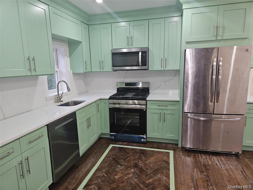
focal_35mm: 23
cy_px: 95
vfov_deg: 58.9
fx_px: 168
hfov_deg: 73.9
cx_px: 126
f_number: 1.8
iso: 80
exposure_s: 1/30
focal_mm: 5.4
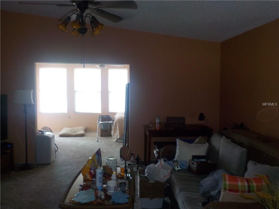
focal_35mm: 30
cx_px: 140
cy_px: 104
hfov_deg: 60.0
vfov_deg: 46.8
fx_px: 242
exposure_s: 1/30
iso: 200
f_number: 3.3
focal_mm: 4.1
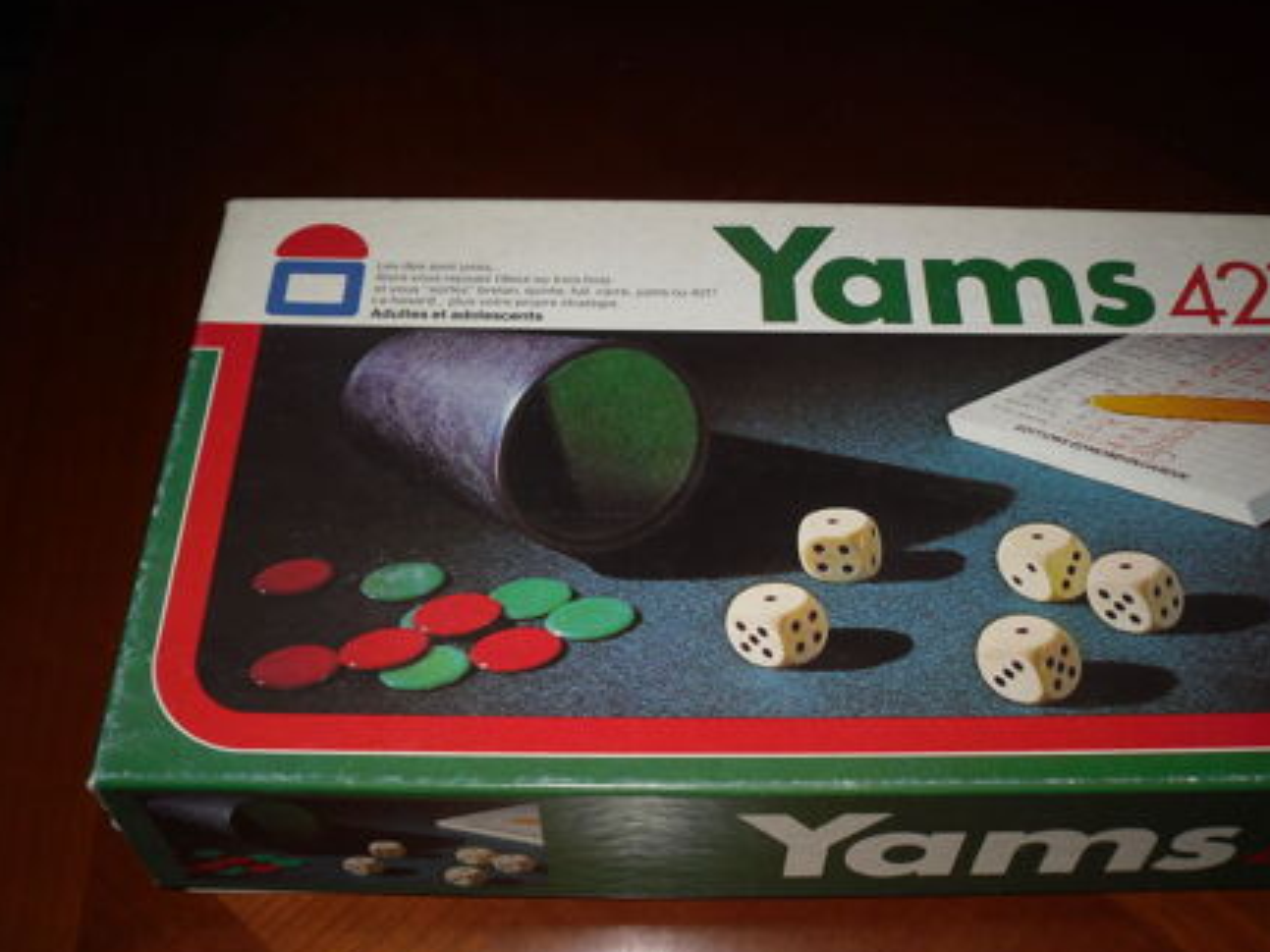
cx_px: 690
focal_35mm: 39
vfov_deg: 36.8
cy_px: 513
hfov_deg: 47.8
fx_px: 1430
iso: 80
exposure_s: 1/45
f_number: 7.6
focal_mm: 6.3
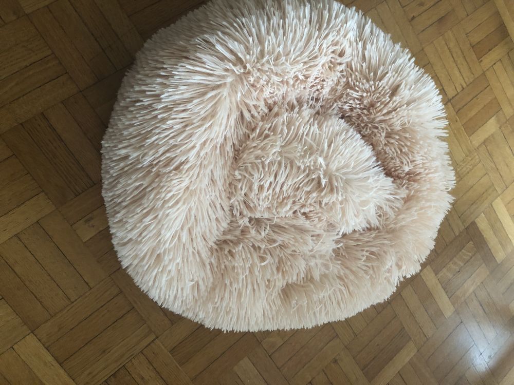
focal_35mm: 28
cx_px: 257
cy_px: 192
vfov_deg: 49.7
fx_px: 416
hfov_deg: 63.4
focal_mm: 3.99
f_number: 1.8
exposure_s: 1/7
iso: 80
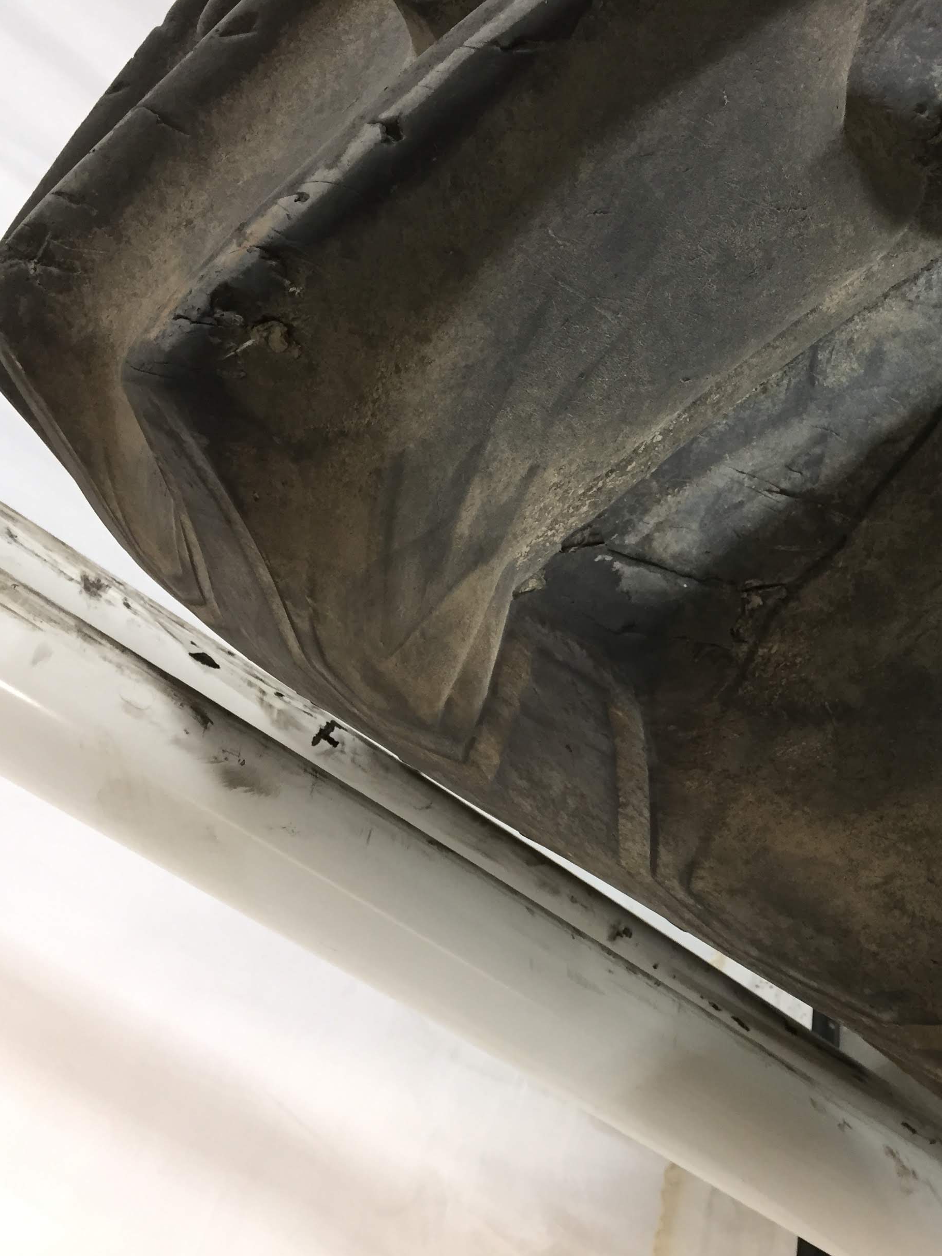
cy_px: 632
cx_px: 769
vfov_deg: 47.9
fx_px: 1415
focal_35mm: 39
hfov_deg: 35.5
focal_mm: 4.15
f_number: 2.2
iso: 100
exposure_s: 1/30
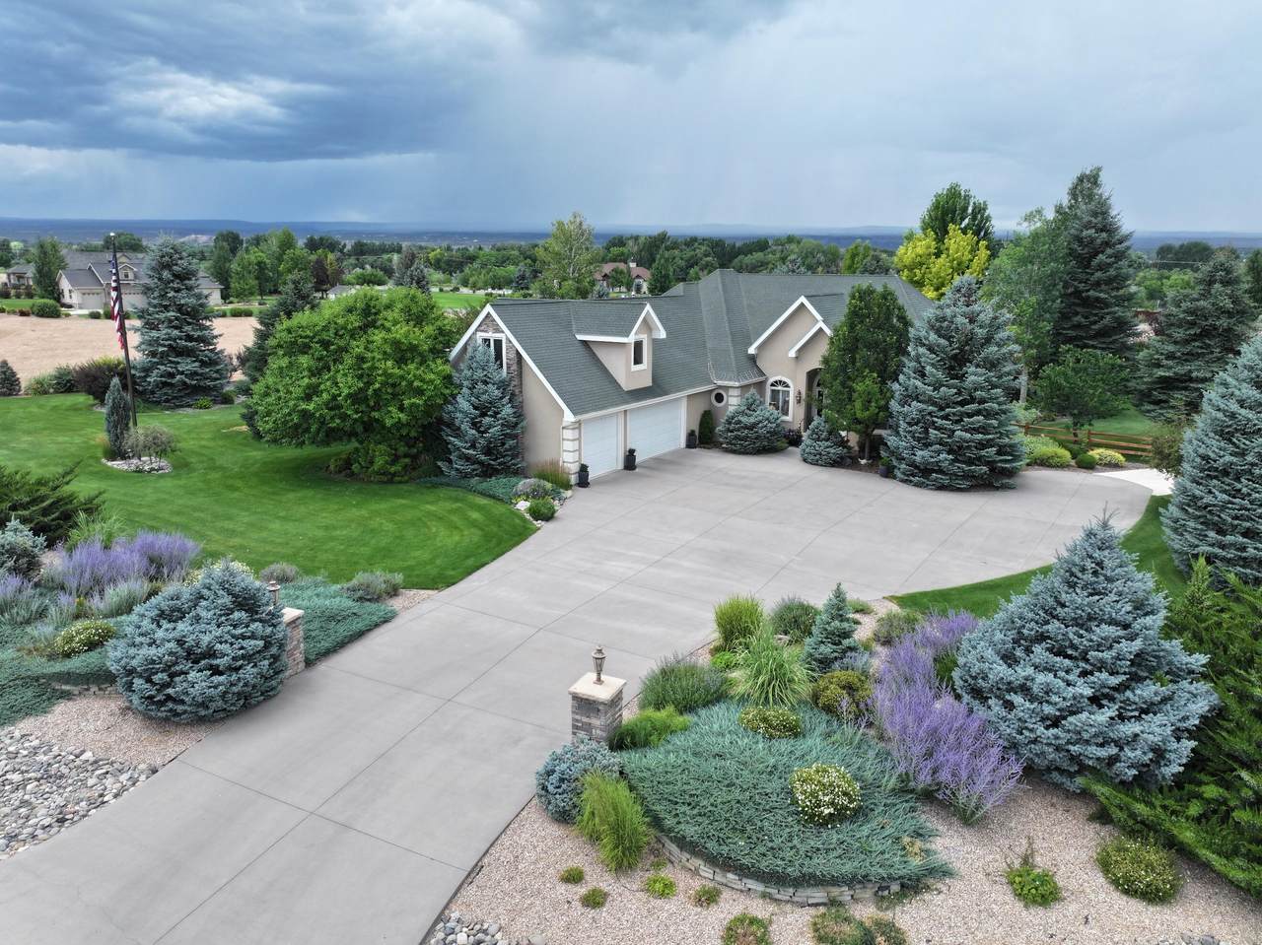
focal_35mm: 24
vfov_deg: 56.8
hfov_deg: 71.6
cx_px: 631
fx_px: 875
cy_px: 472
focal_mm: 12.29
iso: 100
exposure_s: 1/800
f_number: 2.8
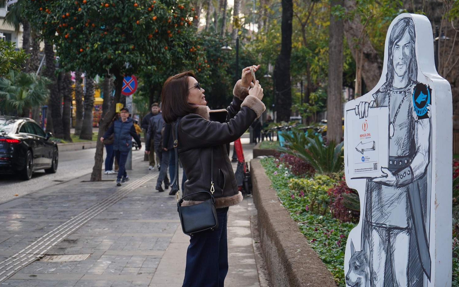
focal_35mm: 72
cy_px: 136
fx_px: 901
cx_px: 230
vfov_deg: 18.1
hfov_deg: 28.6
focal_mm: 70
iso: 250
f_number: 7.1
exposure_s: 1/125
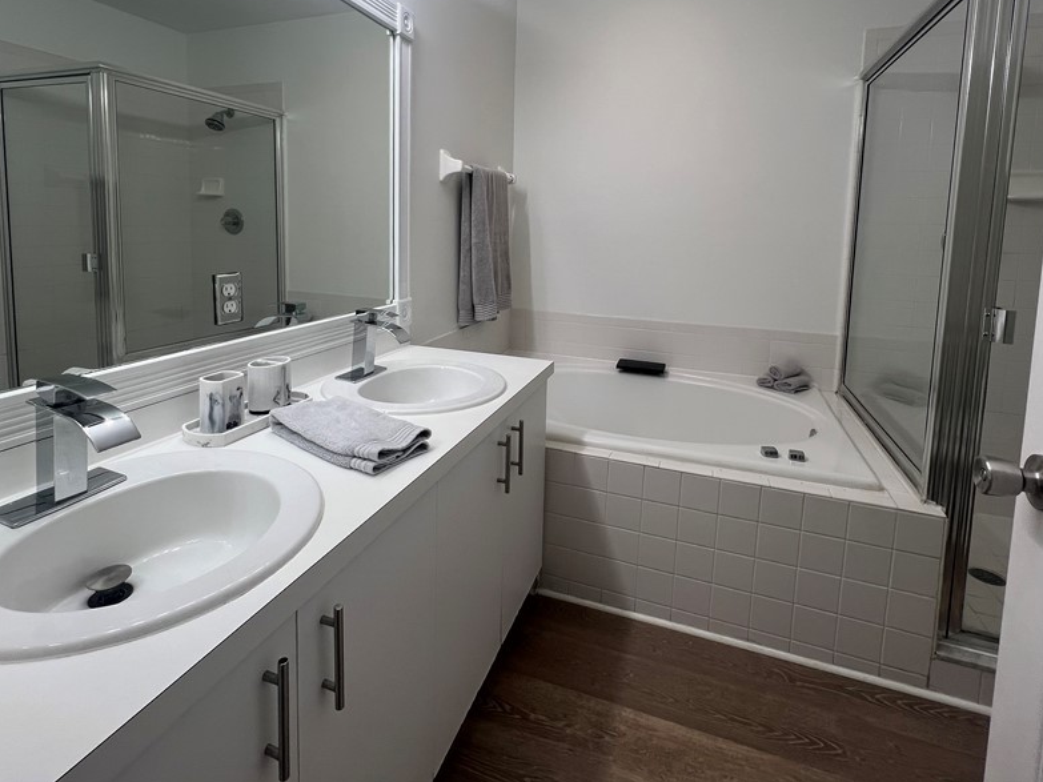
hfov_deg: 91.0
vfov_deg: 73.0
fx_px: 512
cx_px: 502
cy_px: 278
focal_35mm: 17
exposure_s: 1/120
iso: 50
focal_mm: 1.57
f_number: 1.8
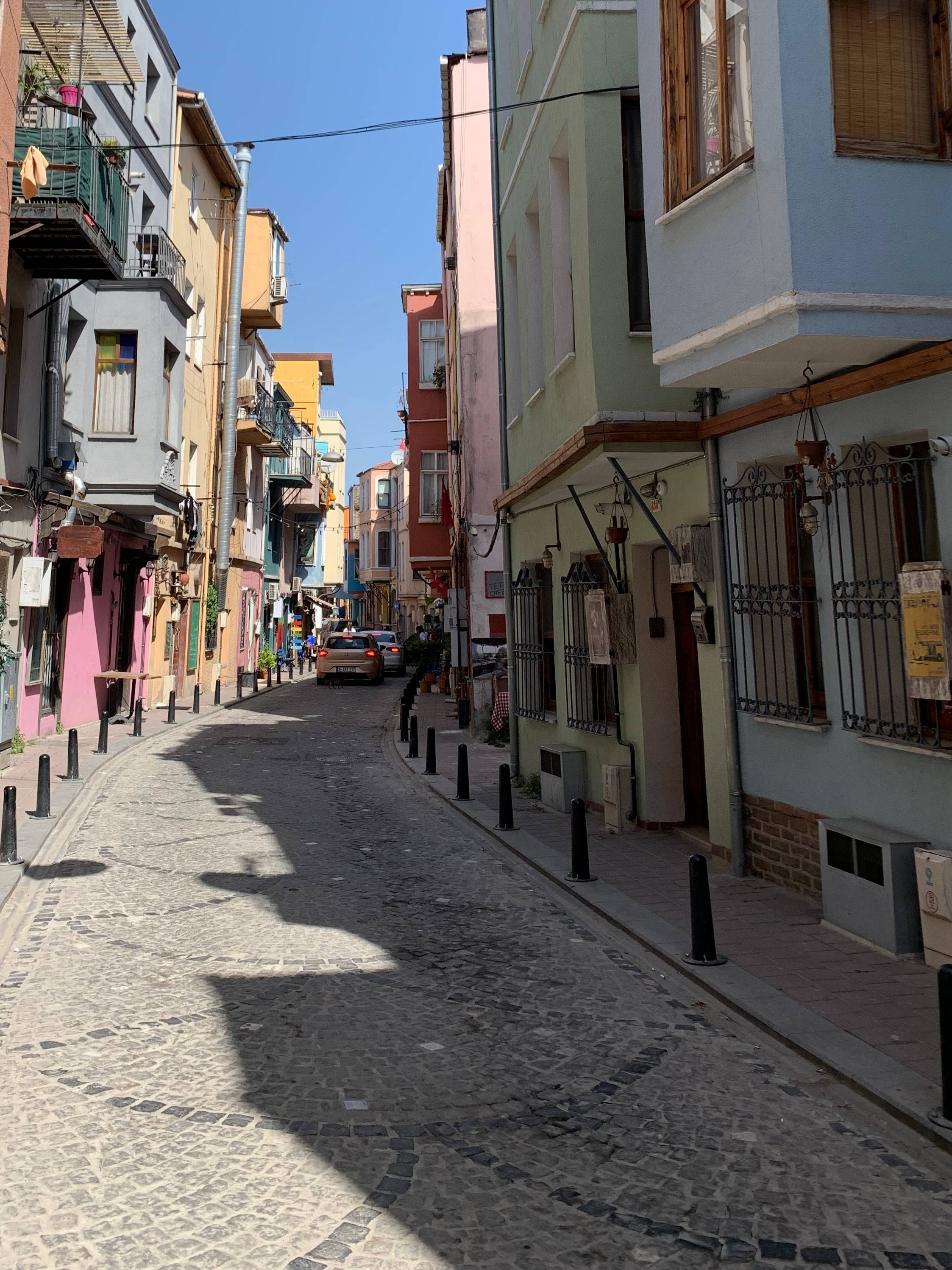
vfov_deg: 51.6
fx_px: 1284
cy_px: 418
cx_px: 358
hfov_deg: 40.4
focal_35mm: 35
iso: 25
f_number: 1.8
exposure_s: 1/1560
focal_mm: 4.25
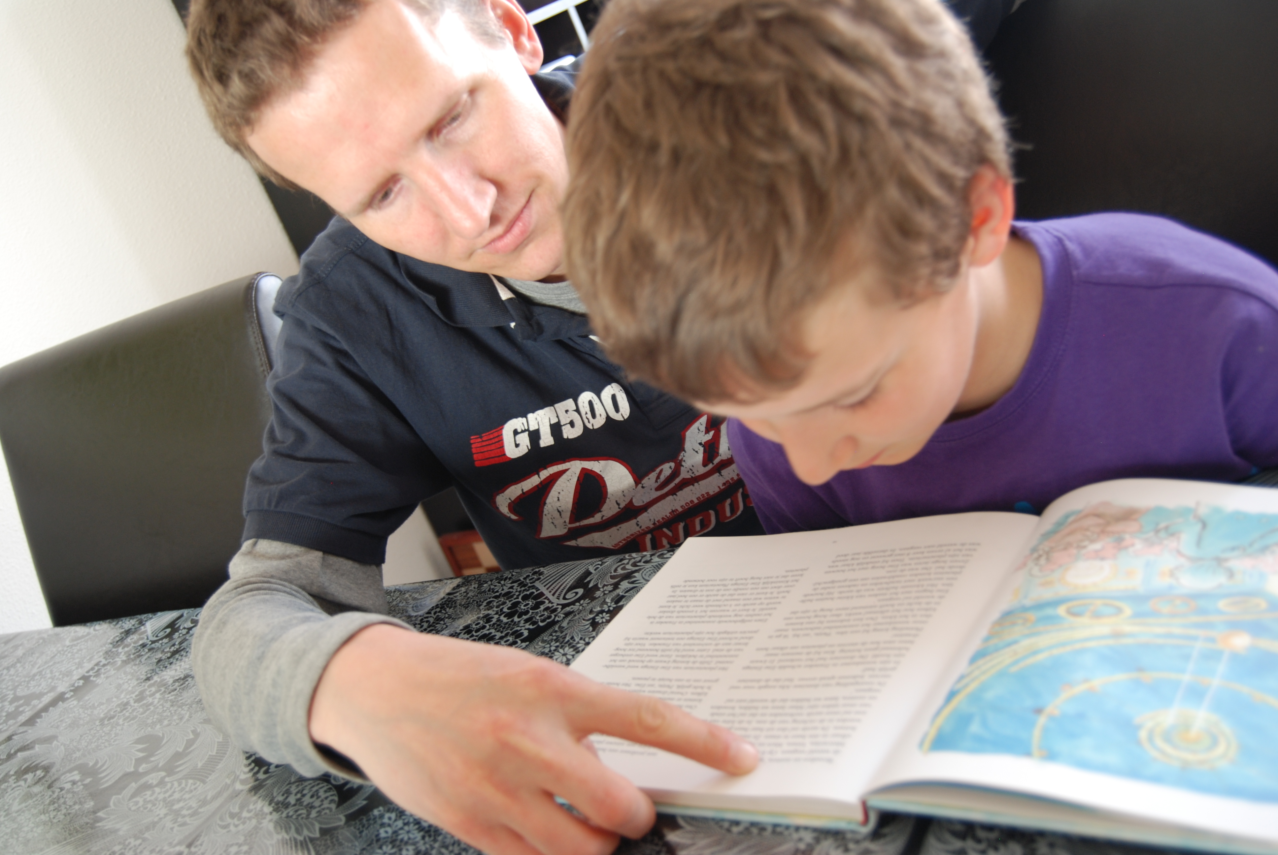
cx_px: 639
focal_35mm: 39
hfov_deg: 49.5
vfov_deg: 34.3
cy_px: 428
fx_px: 1386
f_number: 4
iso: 200
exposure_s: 1/4
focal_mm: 26
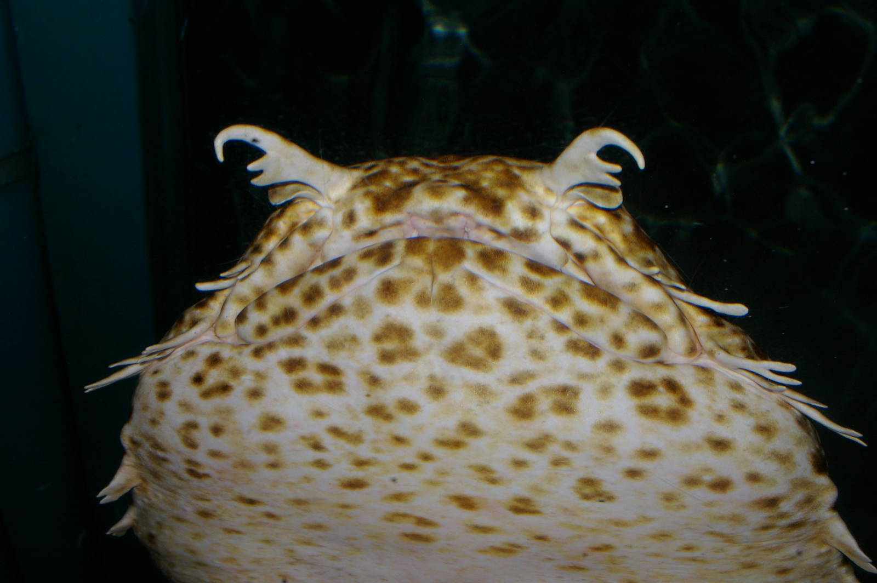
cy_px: 292
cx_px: 438
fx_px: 949
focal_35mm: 39
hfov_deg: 49.6
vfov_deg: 34.2
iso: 400
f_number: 16
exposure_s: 1/45
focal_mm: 26
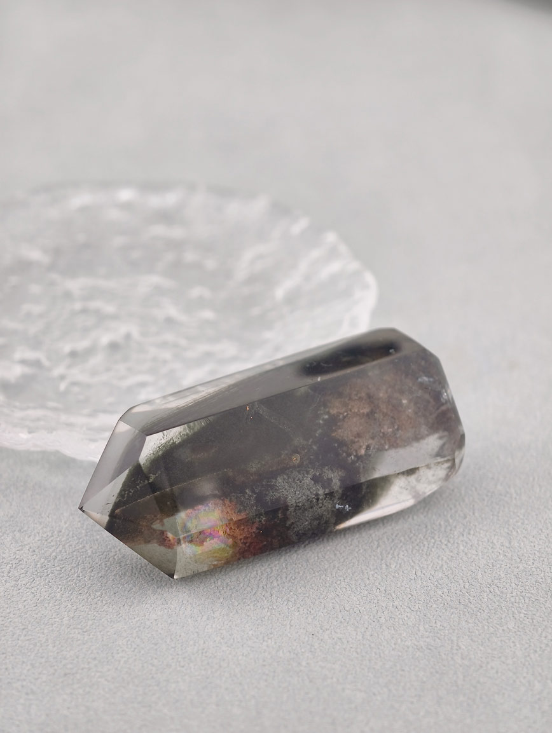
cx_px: 276
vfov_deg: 23.0
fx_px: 1803
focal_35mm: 85
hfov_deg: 17.4
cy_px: 366
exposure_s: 1/160
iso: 125
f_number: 2.67
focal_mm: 22.48
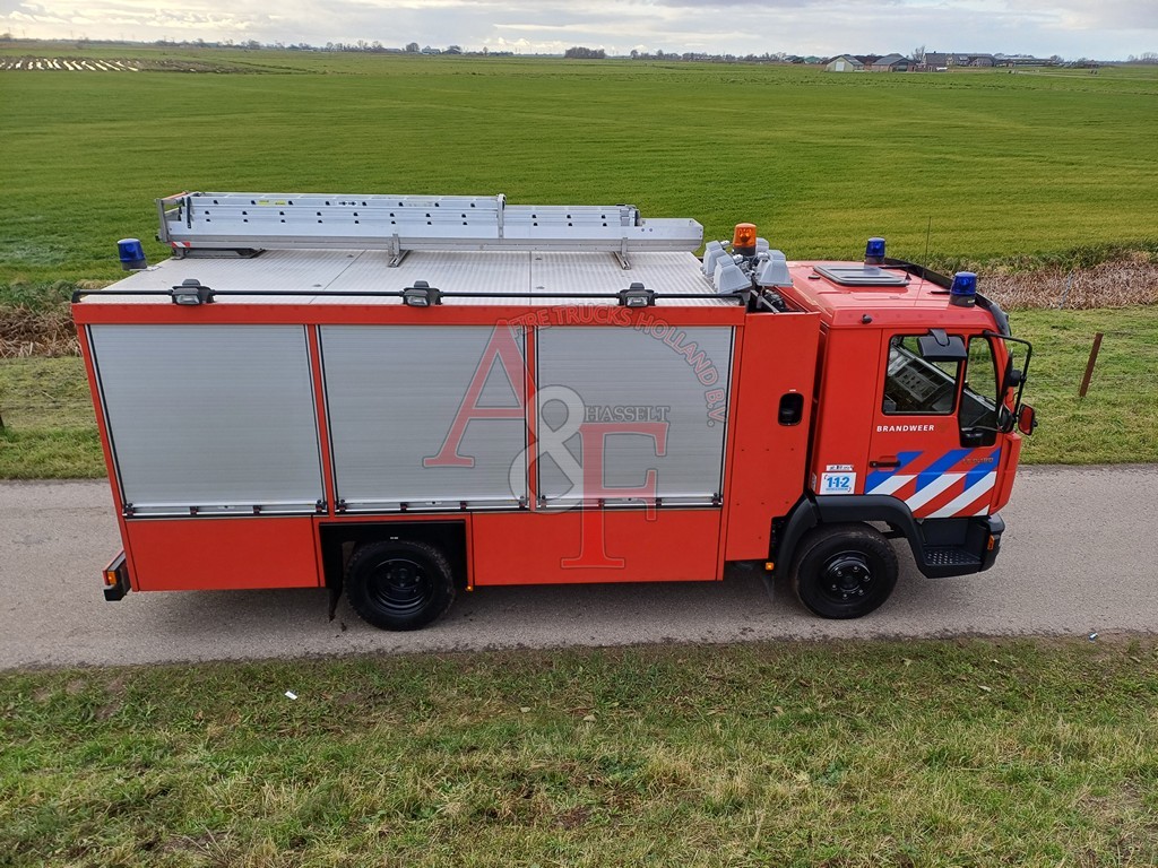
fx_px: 836
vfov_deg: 54.9
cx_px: 579
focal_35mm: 25
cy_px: 434
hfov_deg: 69.4
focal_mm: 4.65
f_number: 1.8
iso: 50
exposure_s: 1/236
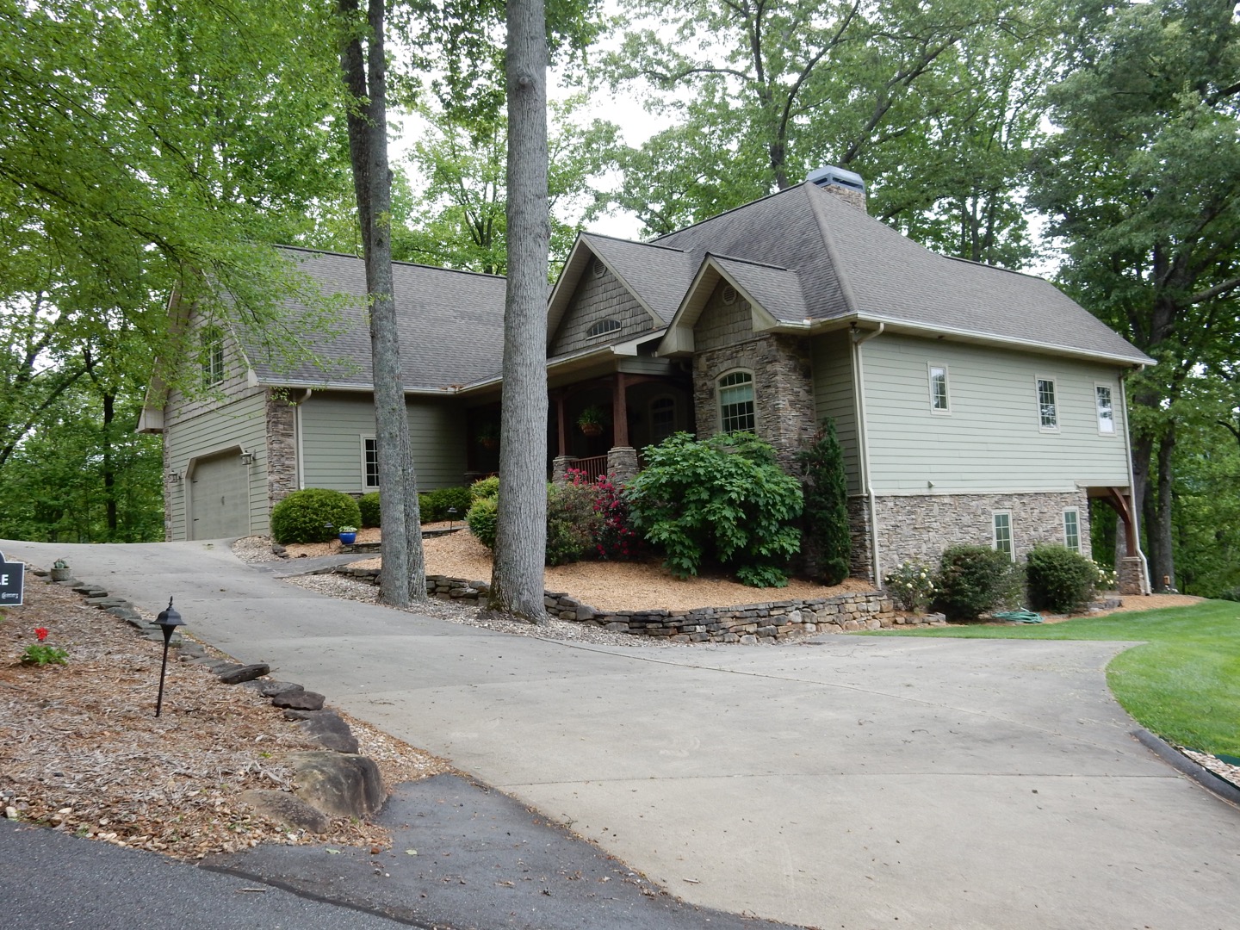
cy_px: 465
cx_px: 620
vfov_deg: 46.8
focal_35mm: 30
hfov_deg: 60.0
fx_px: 1075
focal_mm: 5.4
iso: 125
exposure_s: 1/60
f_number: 4
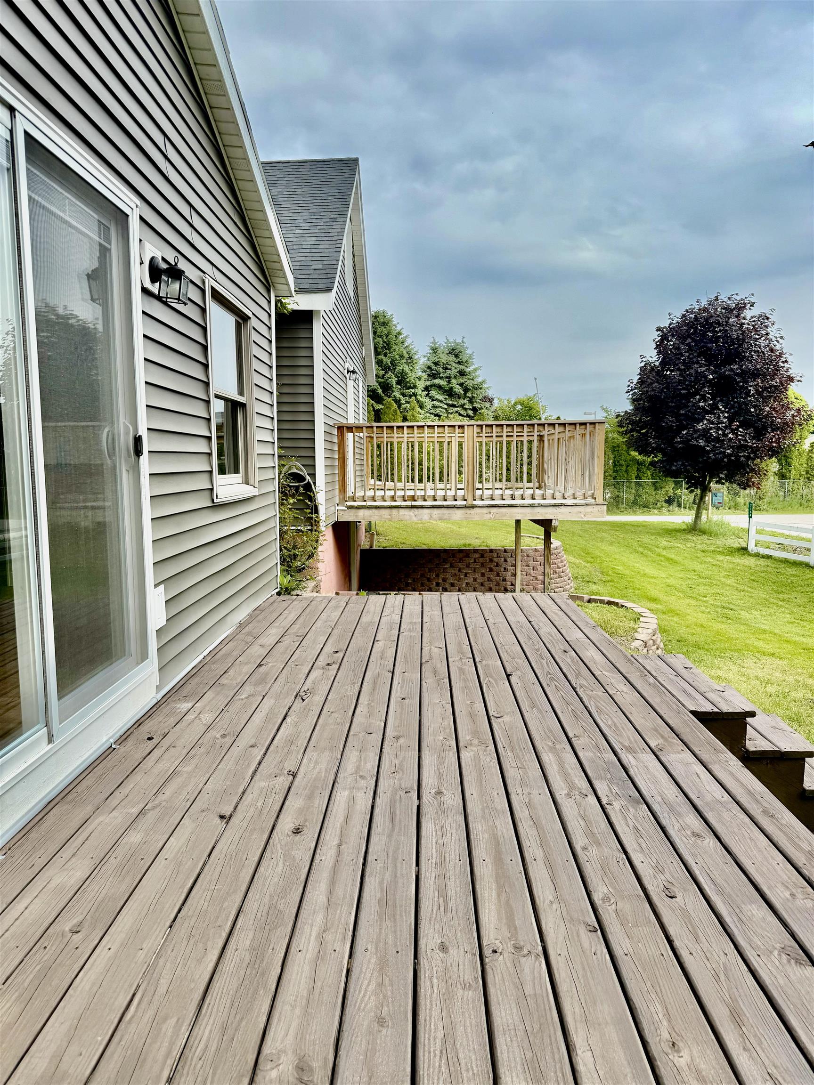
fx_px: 752
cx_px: 407
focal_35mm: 24
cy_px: 542
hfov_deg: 56.8
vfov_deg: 71.6
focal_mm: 6.76
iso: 80
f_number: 1.78
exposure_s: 1/2907
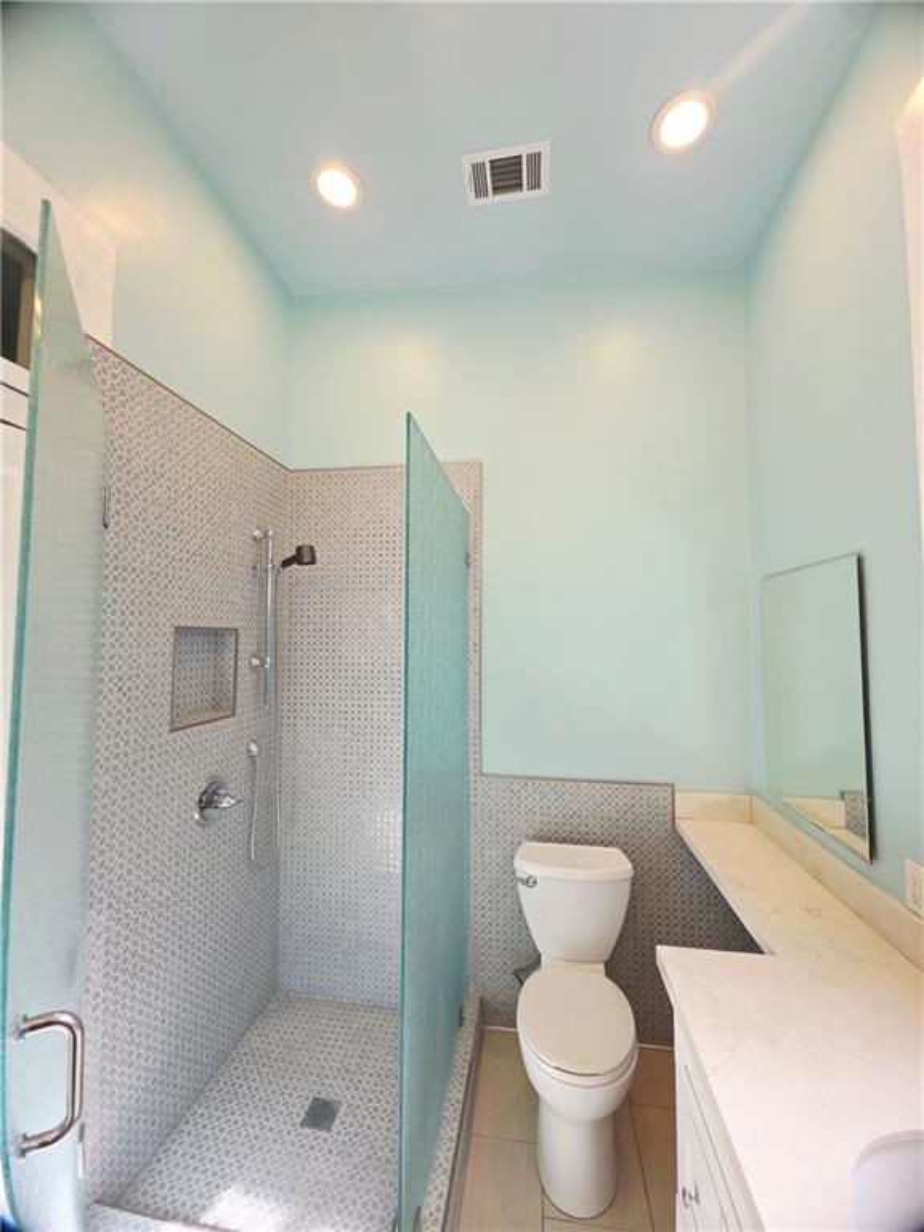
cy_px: 616
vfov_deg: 106.2
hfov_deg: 89.9
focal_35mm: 13
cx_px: 462
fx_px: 463
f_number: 1.9
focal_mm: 2.2
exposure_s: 1/120
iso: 64
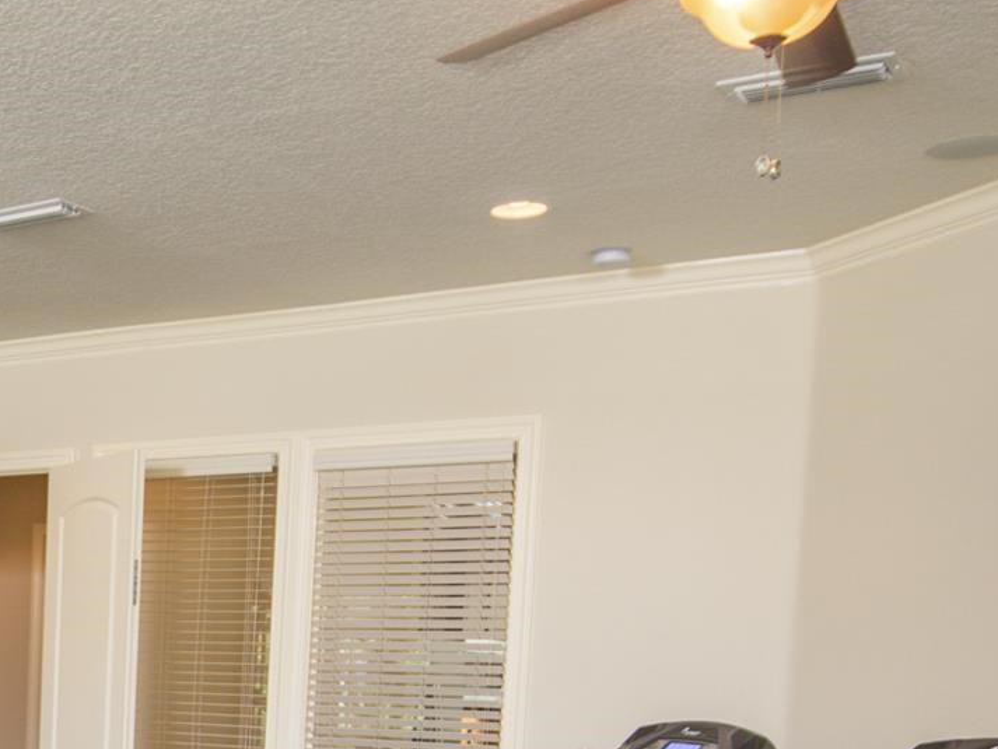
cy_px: 909
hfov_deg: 30.9
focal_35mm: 55
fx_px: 1586
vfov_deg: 24.1
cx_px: -115
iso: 100
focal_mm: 17
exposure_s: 1/60
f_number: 4
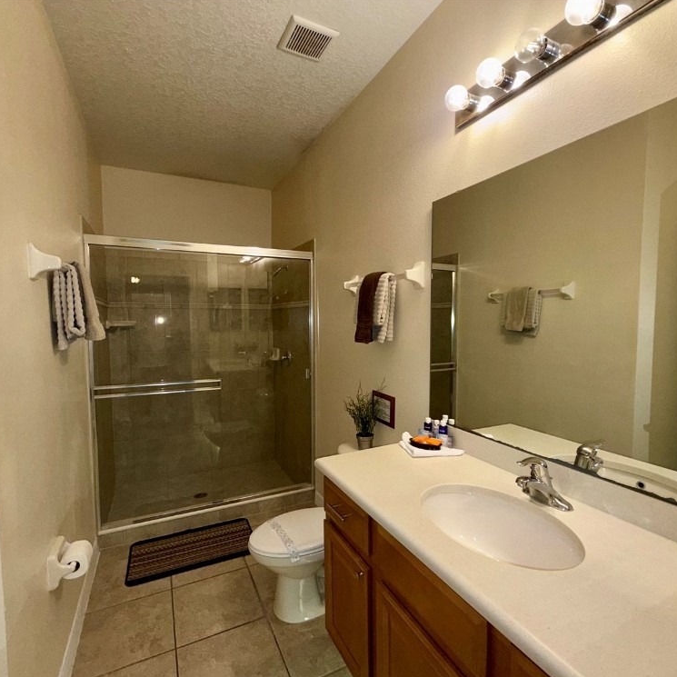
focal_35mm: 17
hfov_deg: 84.0
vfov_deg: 84.0
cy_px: 344
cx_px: 339
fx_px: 376
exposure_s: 1/63
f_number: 2.2
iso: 80
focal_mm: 2.22
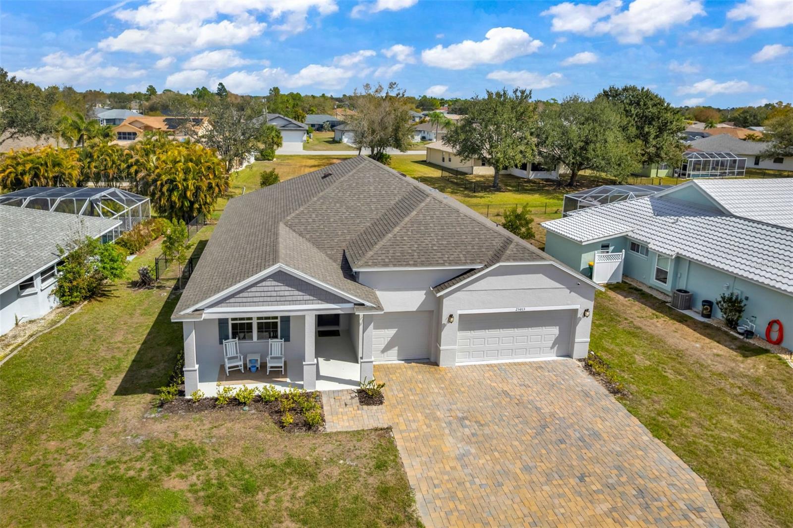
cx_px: 396
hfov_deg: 78.6
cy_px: 264
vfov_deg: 57.2
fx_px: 484
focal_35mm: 22
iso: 100
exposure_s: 1/2500
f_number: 2.8
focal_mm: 8.38
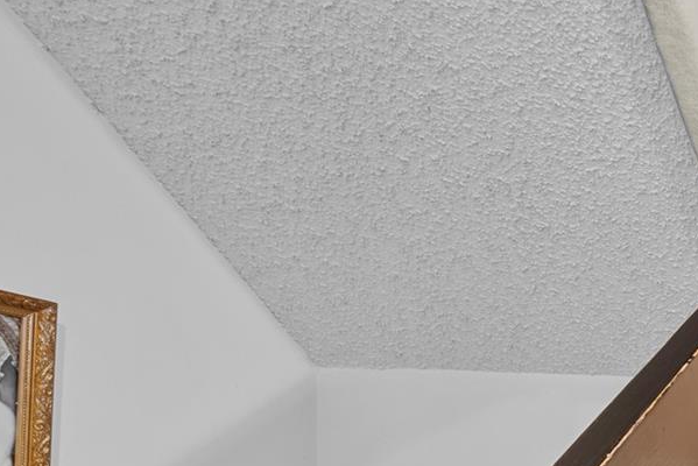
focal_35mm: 41
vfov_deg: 28.9
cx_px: 1123
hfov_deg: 26.6
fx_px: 795
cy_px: 540
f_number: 8
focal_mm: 12
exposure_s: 10
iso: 100
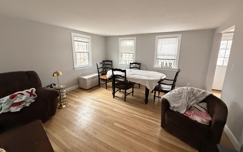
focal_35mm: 15
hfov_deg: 101.5
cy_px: 71
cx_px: 122
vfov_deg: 74.7
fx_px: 99
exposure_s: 1/60
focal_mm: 2.22
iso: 800
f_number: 2.2
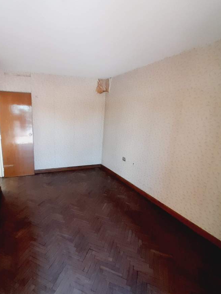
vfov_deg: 87.8
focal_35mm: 18
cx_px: 82
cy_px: 147
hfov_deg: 70.4
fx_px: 153
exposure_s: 1/25
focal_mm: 1.42
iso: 125
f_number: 2.2
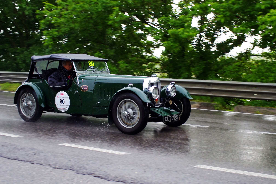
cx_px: 138
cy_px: 92
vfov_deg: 25.8
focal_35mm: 52
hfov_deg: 37.9
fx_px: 402
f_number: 4
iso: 800
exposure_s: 1/250
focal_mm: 35
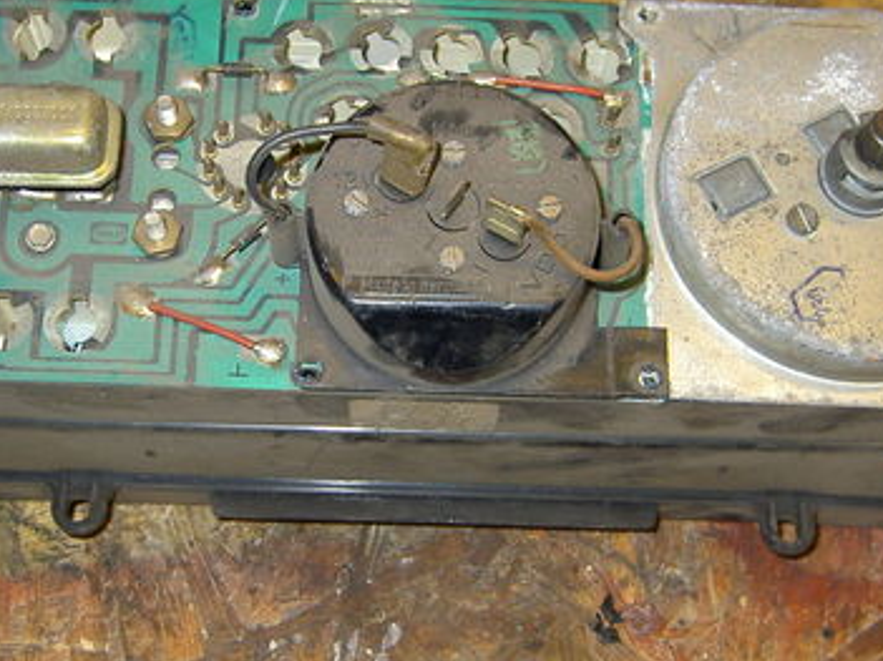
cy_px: 322
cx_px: 435
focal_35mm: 62
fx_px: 1581
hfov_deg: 31.2
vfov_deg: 23.6
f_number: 2.8
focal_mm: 5.6
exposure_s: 1/60
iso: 100
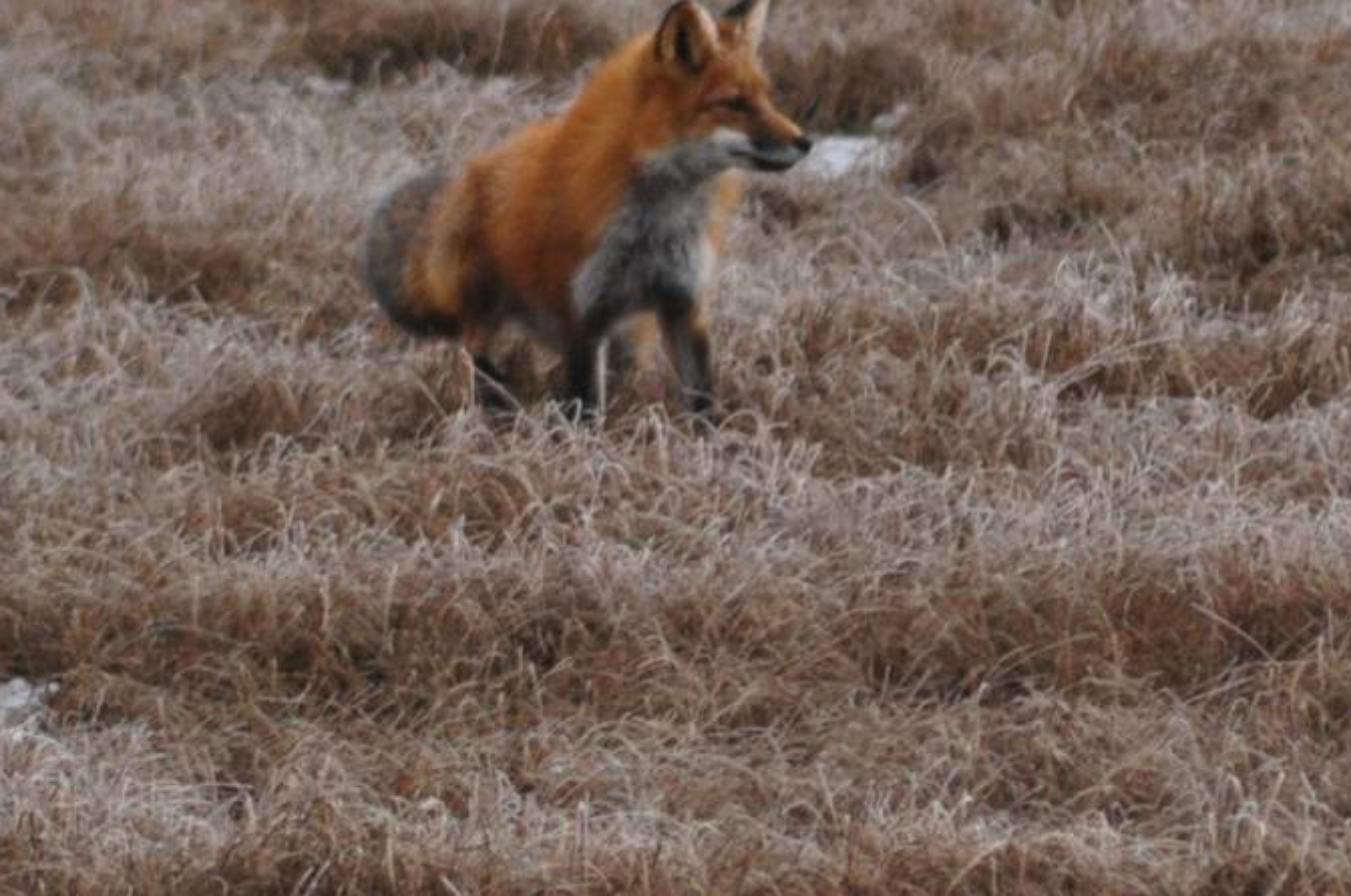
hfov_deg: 1.9
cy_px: 68
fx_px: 40134
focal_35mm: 1071
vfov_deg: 1.3
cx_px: 945
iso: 800
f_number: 5.6
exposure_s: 1/800
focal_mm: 300
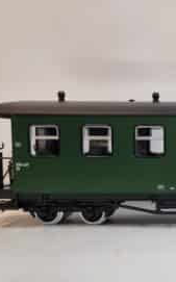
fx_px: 361
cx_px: 204
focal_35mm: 47
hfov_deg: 25.0
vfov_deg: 42.6
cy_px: 161
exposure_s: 1/100
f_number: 1.8
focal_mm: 6.7
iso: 250
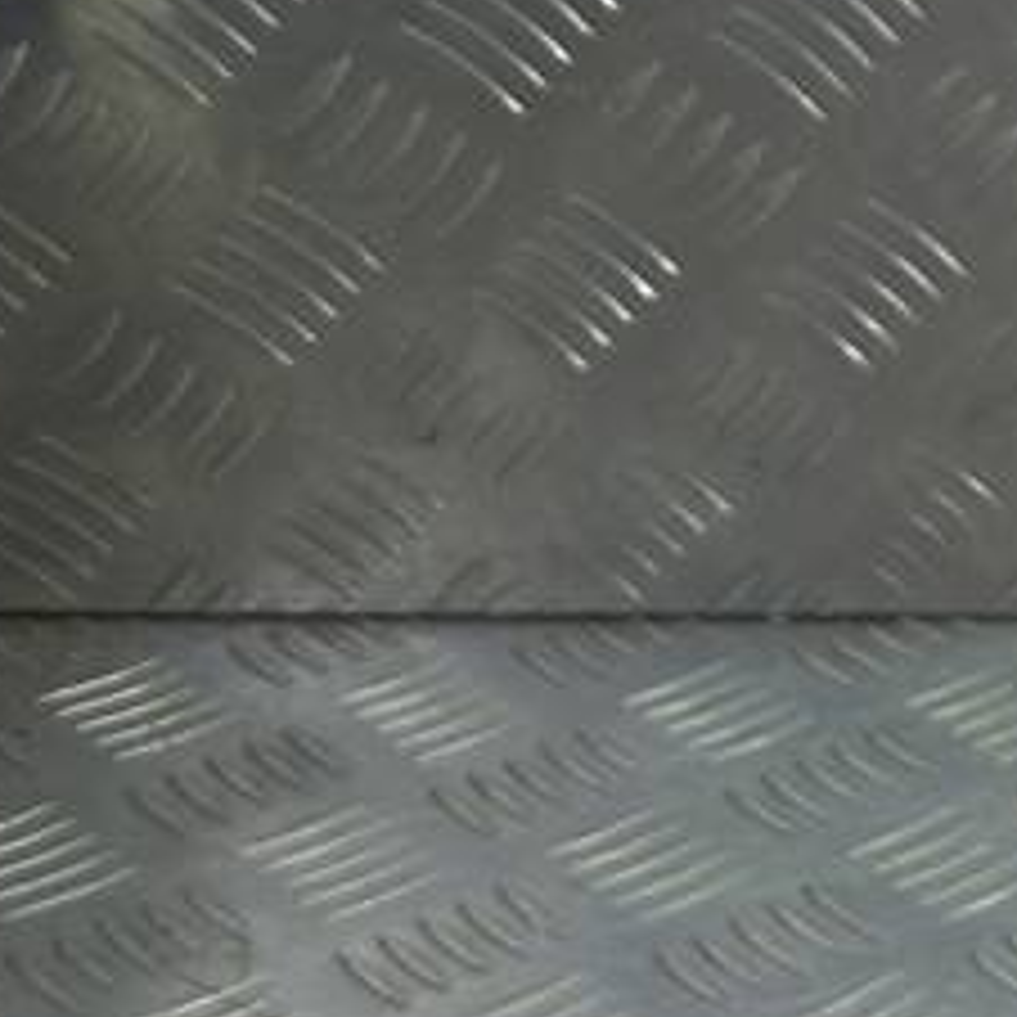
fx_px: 3324
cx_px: 2236
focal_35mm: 100
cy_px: 1012
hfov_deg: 13.8
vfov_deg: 17.0
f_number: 1.8
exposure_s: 1/50
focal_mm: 4.6
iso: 50
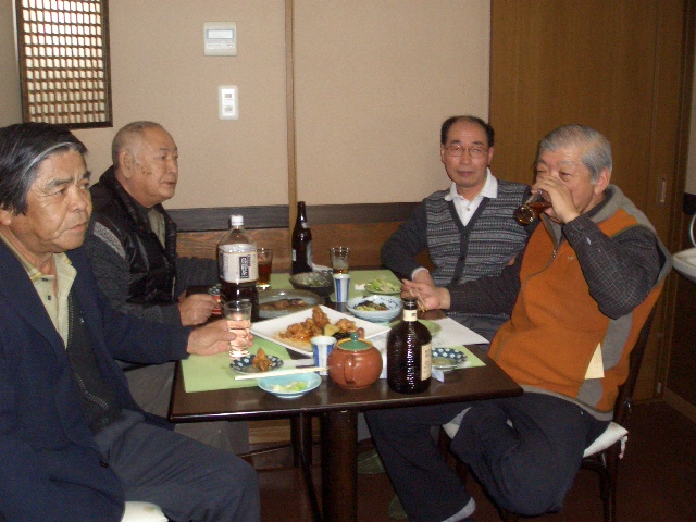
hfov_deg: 51.4
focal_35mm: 36
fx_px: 724
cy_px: 261
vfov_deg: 39.7
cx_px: 348
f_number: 4
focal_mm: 4.8
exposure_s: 1/40
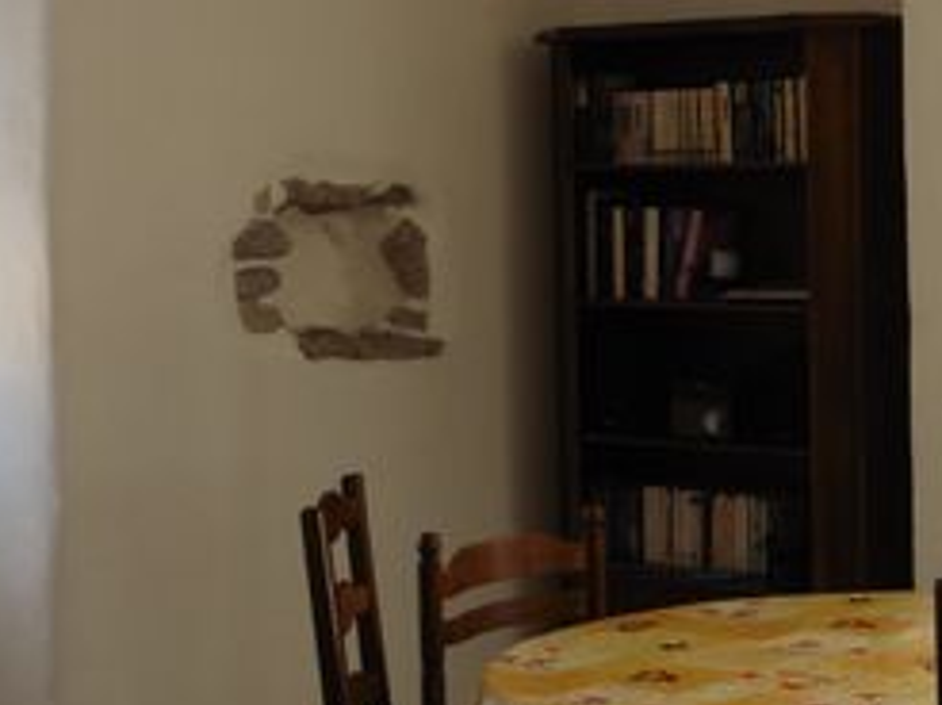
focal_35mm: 83
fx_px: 2256
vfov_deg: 17.7
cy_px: 245
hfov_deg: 23.0
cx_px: 835
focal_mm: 6.1
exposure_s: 1/60
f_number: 3.7
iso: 100
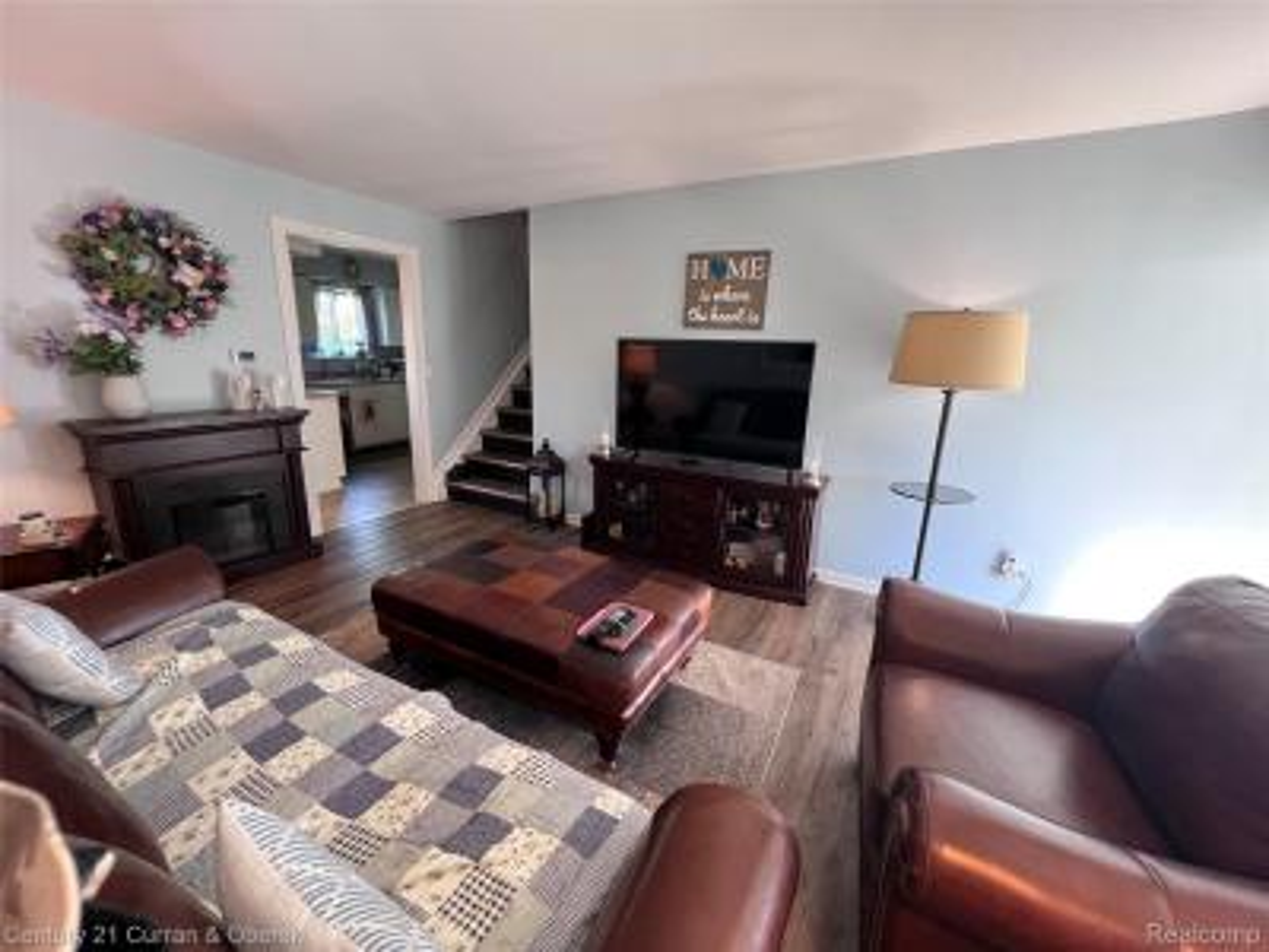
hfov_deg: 106.2
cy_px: 476
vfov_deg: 89.9
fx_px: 477
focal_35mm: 13
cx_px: 634
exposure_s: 1/60
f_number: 1.8
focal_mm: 1.57
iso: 400
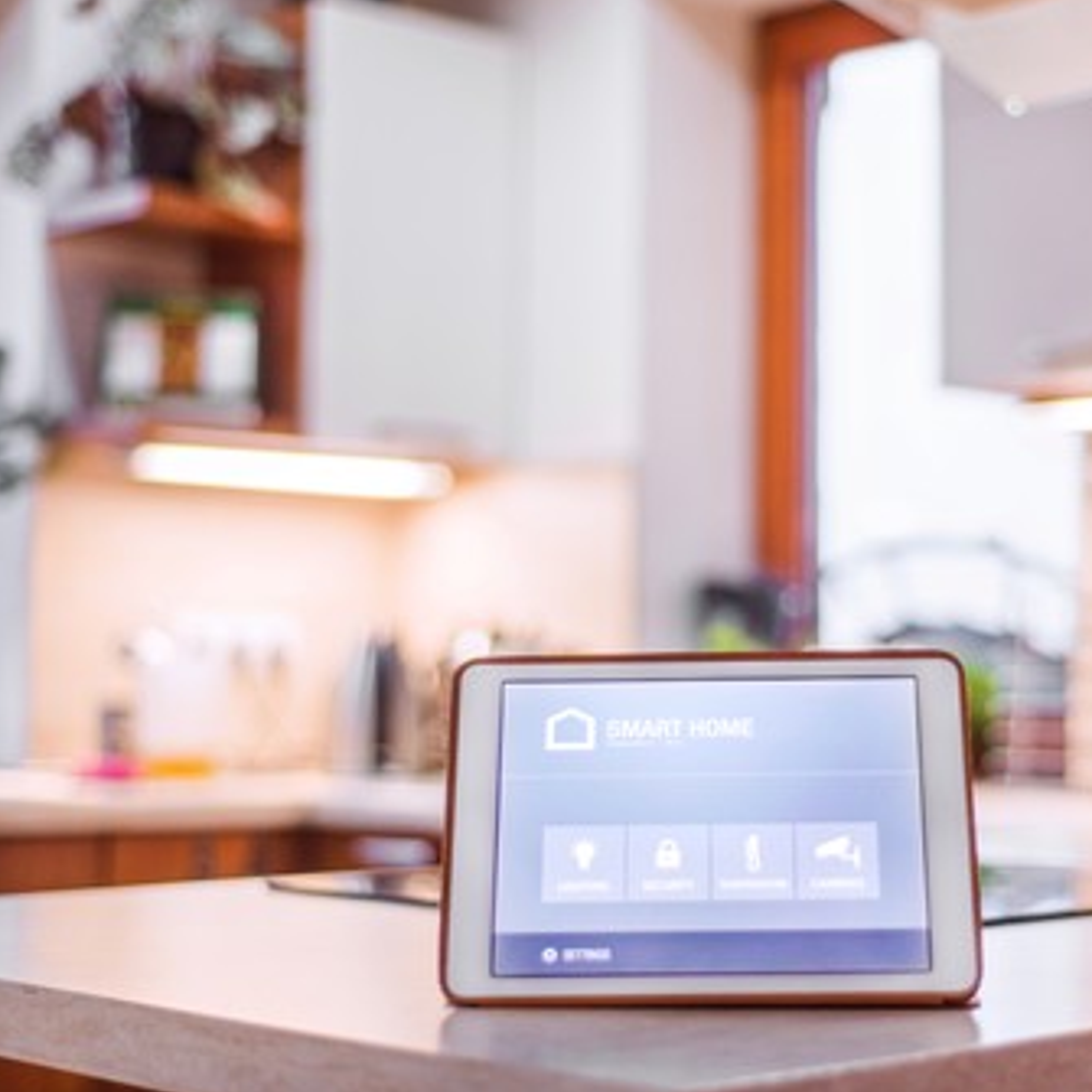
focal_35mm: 65
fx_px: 2320
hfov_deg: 26.4
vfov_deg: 26.5
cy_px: 544
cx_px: 698
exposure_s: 1/160
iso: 500
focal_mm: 50
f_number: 2.2
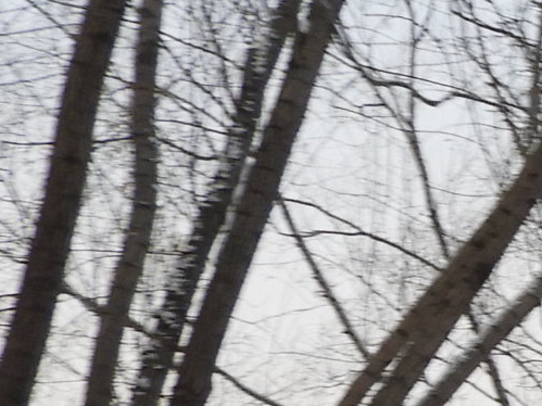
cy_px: 567
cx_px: 1291
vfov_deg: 9.2
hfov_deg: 10.8
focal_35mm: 157
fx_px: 2458
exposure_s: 1/80
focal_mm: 4.3
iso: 100
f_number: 3.3
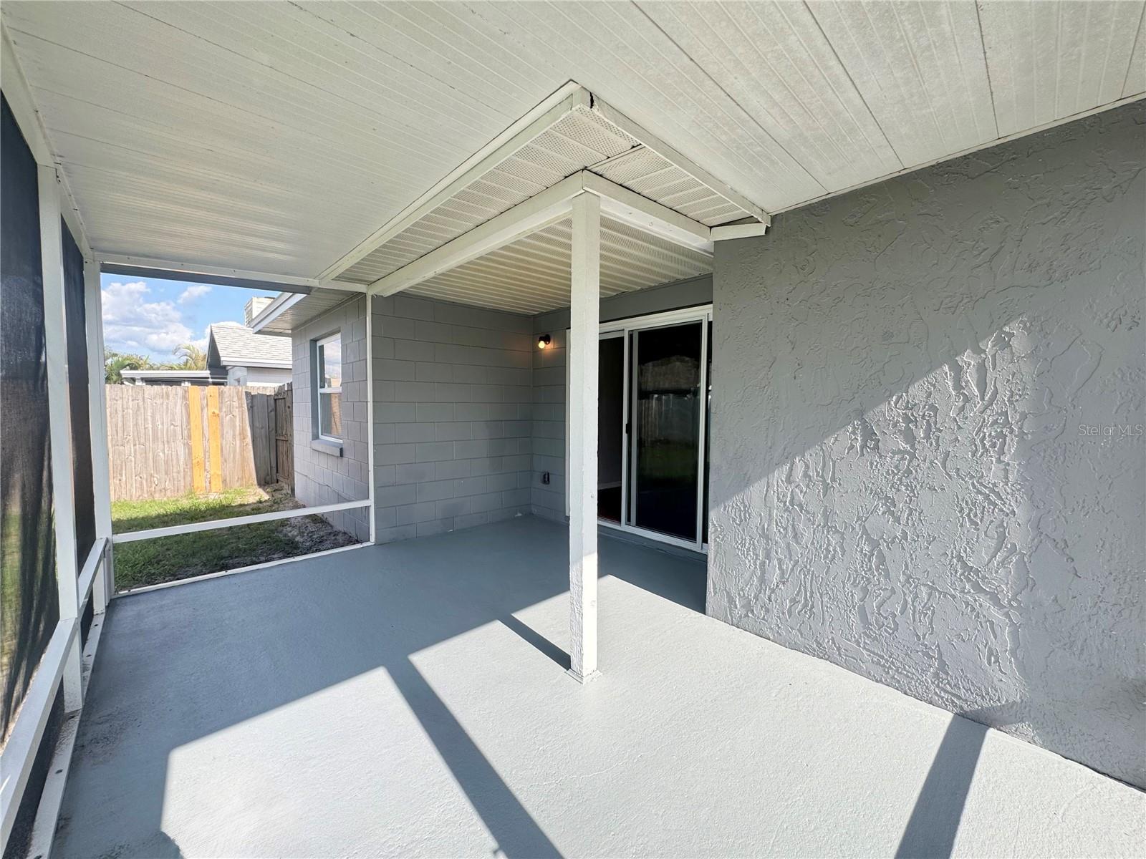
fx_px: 463
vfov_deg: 85.7
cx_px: 573
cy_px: 430
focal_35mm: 14
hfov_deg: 102.1
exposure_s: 1/264
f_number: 2.2
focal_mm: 2.22
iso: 40
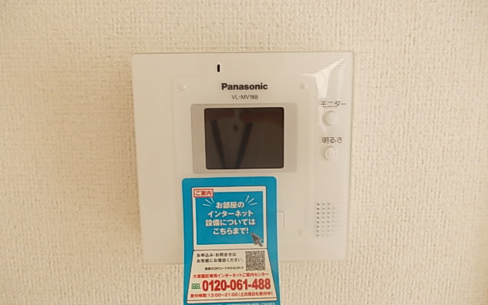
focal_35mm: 30
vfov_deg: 41.8
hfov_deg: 62.9
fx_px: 399
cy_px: 170
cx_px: 245
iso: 200
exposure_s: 1/25
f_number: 2.7
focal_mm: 4
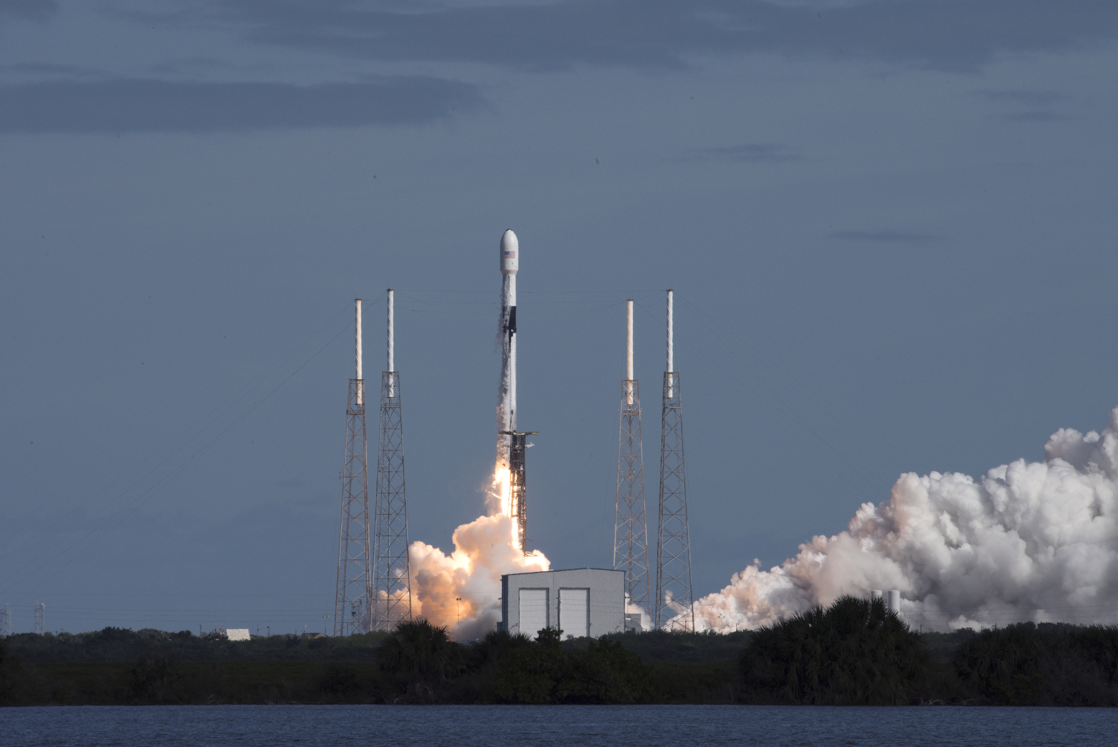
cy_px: 374
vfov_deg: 2.9
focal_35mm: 480
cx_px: 559
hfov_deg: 4.3
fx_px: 14911
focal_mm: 480
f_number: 25
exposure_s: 1/1000
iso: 800
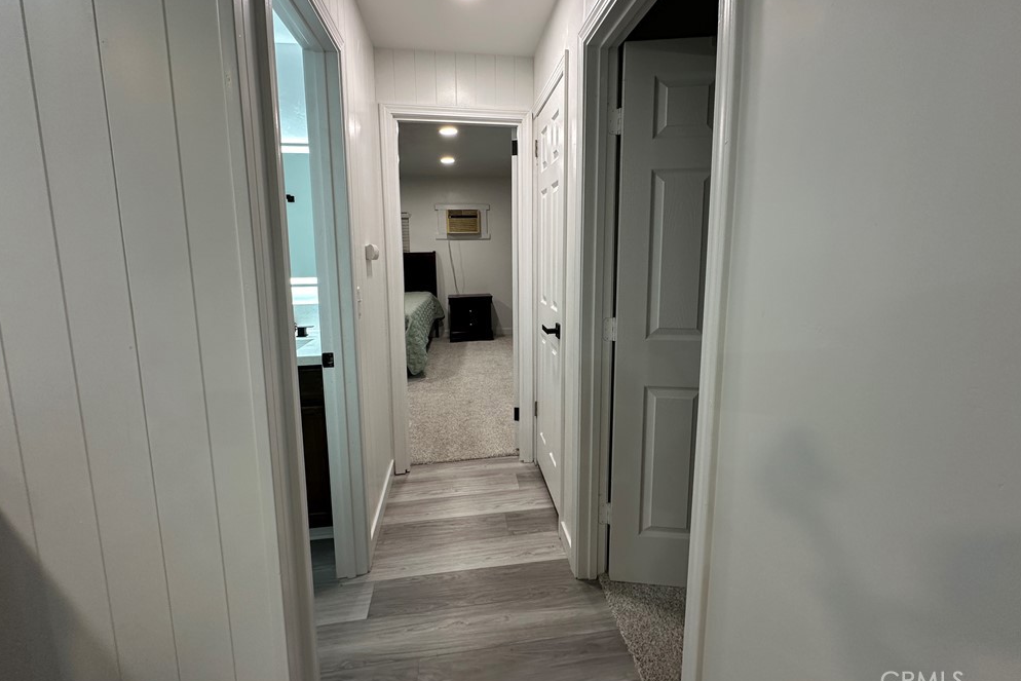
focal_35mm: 15
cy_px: 301
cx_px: 519
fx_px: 425
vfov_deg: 77.0
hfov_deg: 100.4
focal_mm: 2.22
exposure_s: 1/60
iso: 160
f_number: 2.2
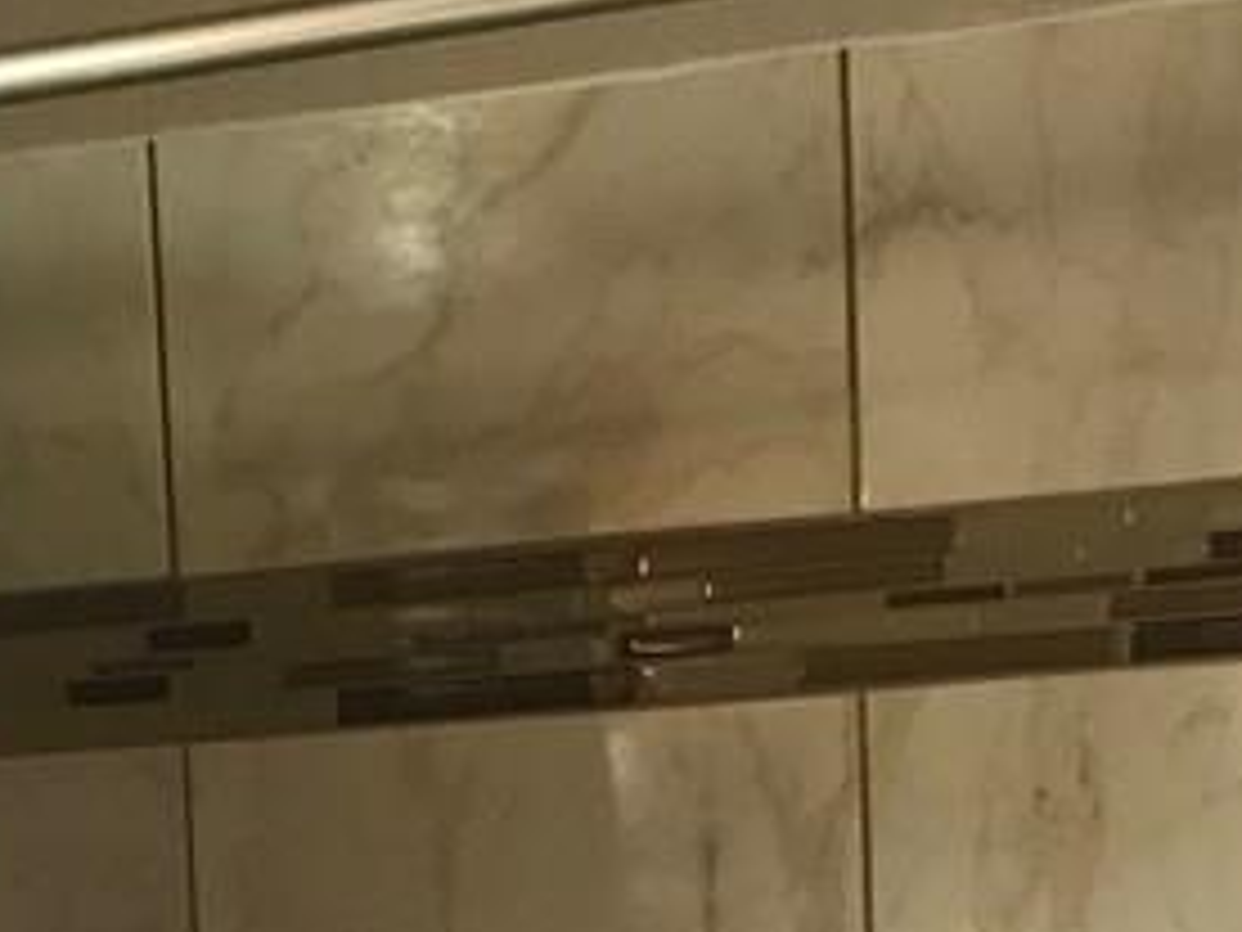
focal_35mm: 104
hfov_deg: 18.6
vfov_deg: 13.4
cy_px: 1396
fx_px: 3731
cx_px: 158
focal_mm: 3.99
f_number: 1.8
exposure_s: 1/15
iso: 64
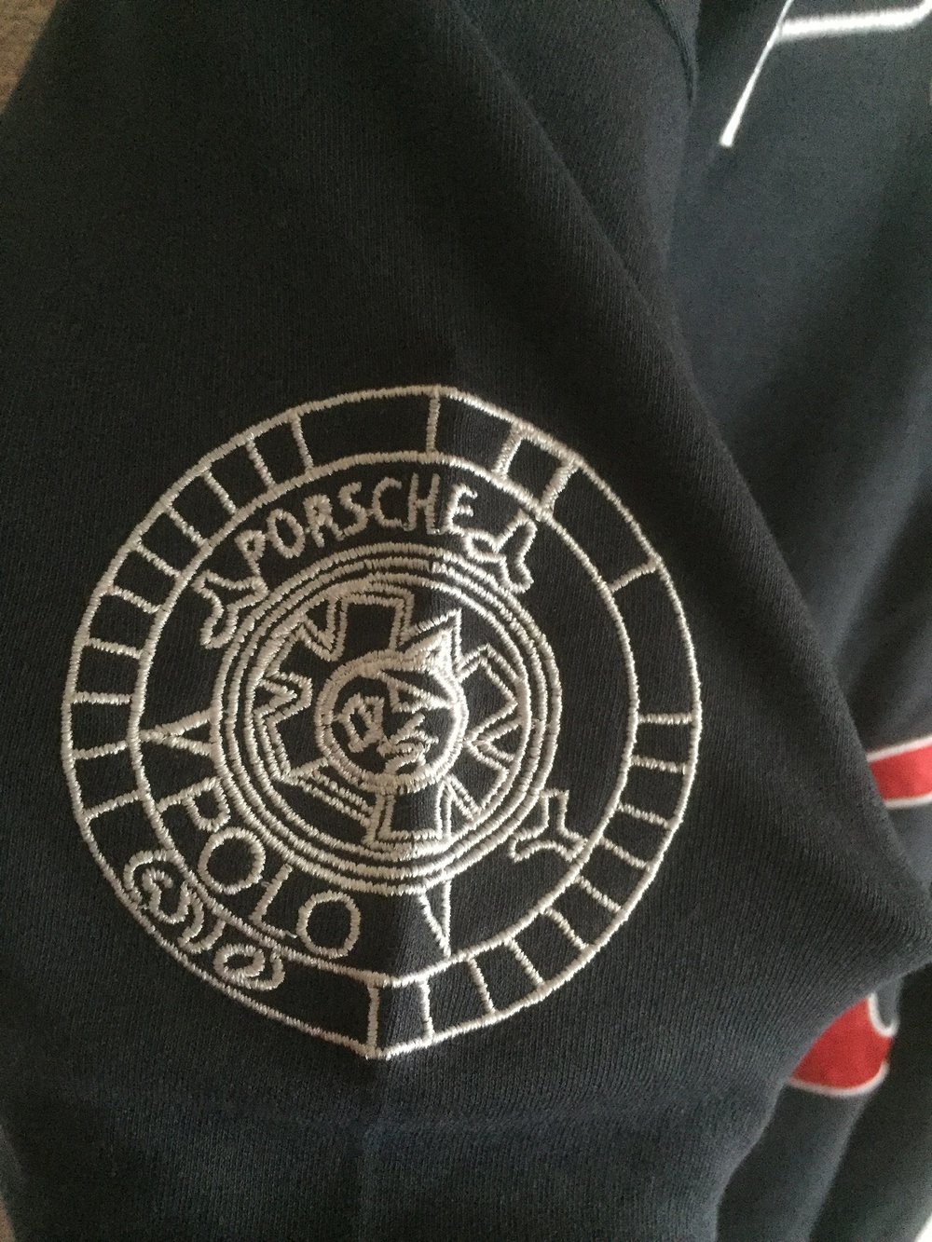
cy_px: 621
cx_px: 466
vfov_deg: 61.7
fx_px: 1041
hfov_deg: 48.2
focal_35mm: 29
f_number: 2.2
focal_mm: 4.15
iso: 320
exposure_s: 1/17
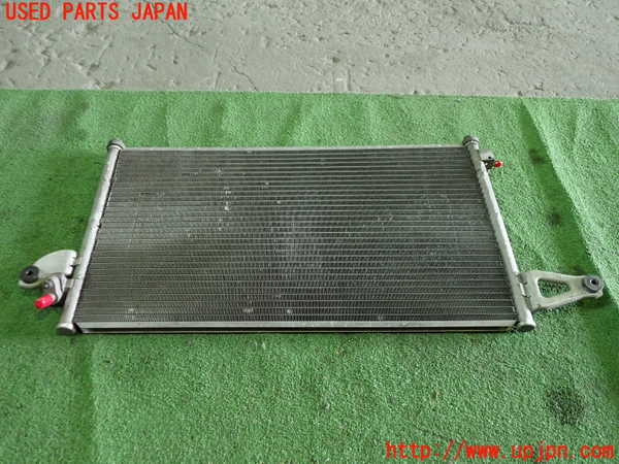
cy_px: 232
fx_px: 536
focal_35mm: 30
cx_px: 310
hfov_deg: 60.0
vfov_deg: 46.8
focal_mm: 5.4
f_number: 2.3
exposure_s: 1/30
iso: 500
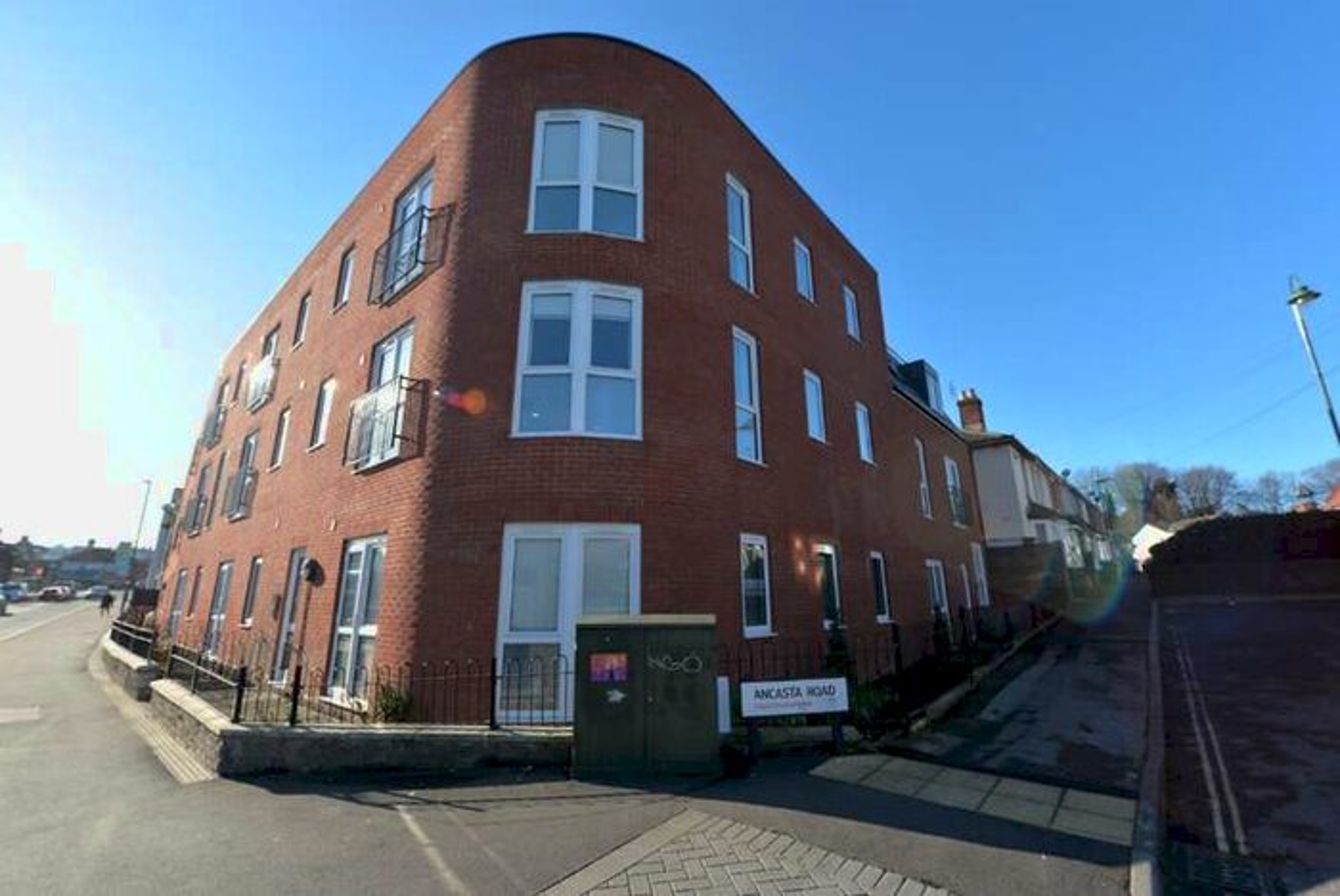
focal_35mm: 15
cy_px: 448
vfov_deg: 77.4
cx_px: 670
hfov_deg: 100.3
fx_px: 559
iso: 100
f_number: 7.1
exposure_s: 1/200
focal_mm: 15
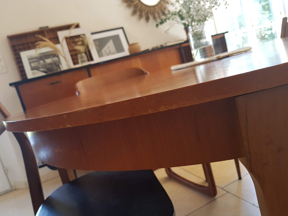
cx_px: 144
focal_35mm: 26
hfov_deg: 67.3
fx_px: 216
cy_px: 108
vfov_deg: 53.1
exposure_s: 1/50
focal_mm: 4.2
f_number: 1.7
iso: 125
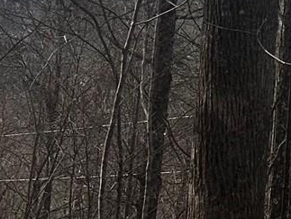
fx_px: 1279
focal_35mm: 152
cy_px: -242
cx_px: 689
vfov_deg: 9.1
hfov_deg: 11.0
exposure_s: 1/3247
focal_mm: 6.86
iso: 80
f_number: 1.78
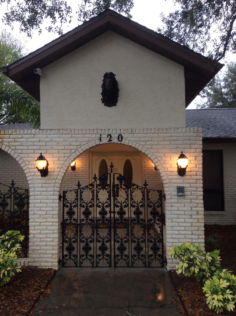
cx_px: 118
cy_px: 158
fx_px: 301
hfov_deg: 42.8
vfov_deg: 55.4
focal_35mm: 33
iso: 32
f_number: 2.4
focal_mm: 3.3
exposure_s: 1/30
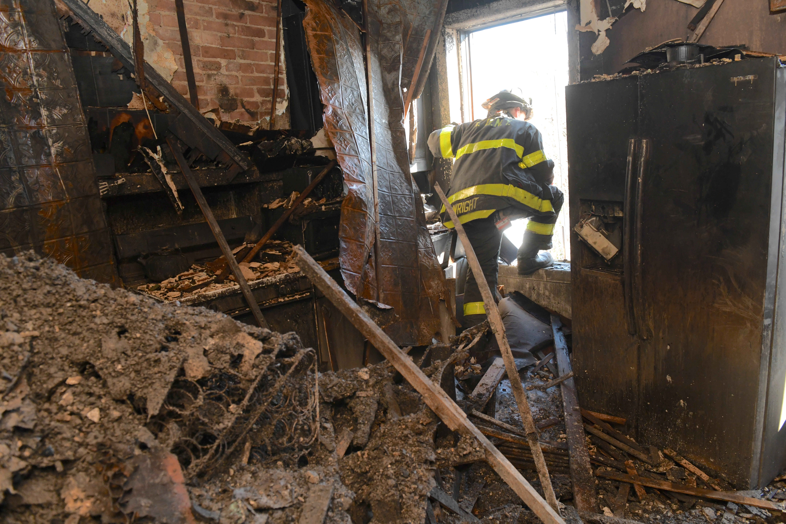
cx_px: 393
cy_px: 262
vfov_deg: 53.1
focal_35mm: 24
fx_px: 524
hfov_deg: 73.7
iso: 2200
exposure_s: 1/160
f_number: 5.6
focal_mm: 24
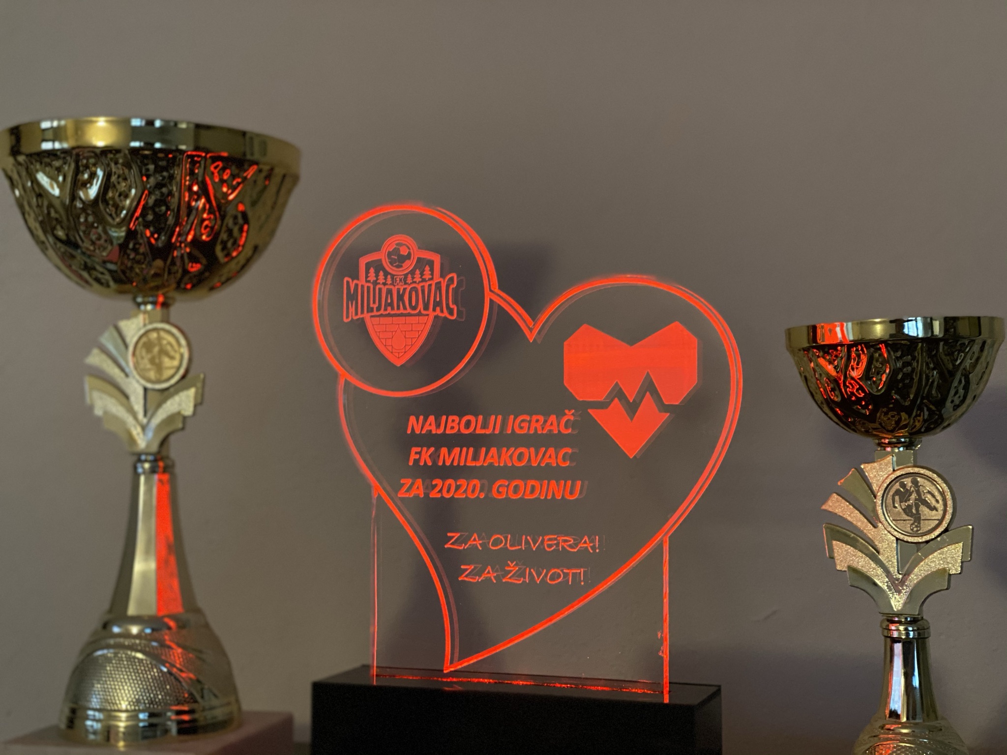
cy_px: 378
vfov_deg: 28.0
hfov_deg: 36.8
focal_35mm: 52
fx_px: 1513
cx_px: 504
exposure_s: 1/25
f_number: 2
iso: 400
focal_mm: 6
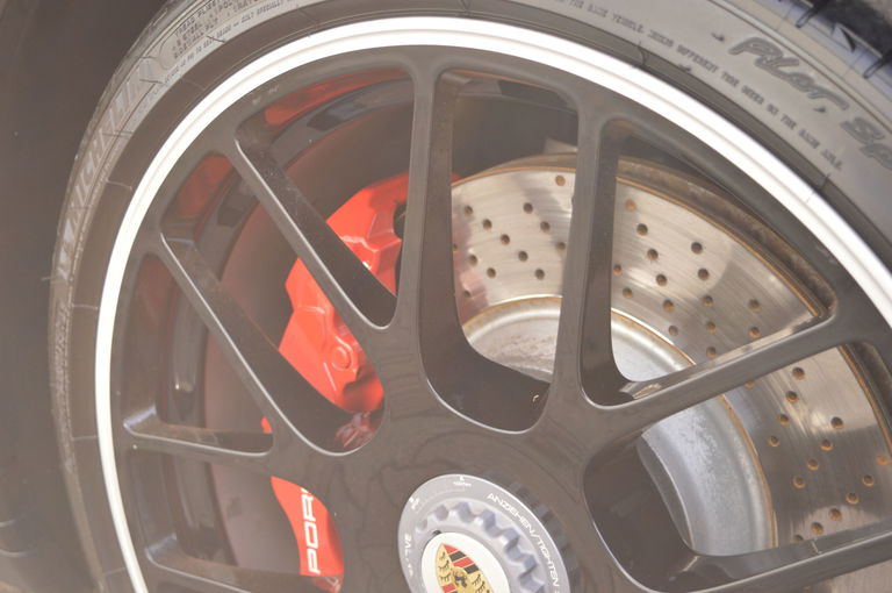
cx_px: 446
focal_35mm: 60
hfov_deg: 33.4
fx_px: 1485
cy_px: 296
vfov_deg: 22.6
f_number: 5
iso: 400
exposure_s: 1/100
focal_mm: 40
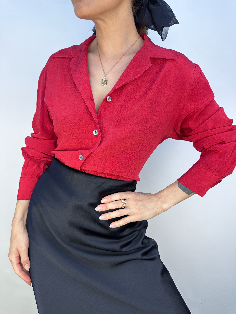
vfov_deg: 71.6
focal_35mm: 24
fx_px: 218
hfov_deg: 56.8
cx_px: 118
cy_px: 157
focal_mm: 6.86
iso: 50
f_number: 1.78
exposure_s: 1/125
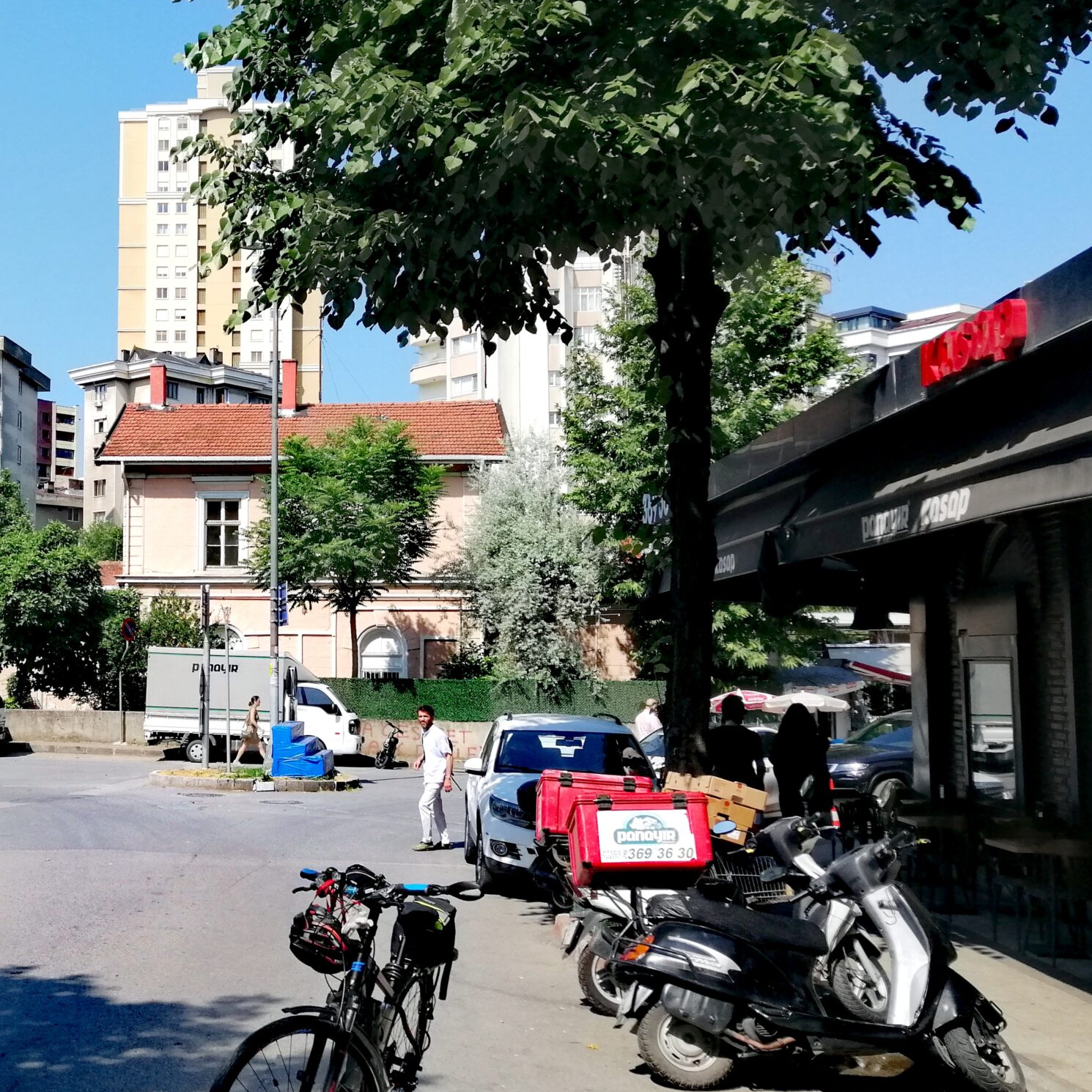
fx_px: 1463
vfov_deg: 40.9
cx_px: 211
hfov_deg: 39.3
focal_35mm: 41
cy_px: 543
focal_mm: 3.95
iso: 50
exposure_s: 1/1678
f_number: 1.8
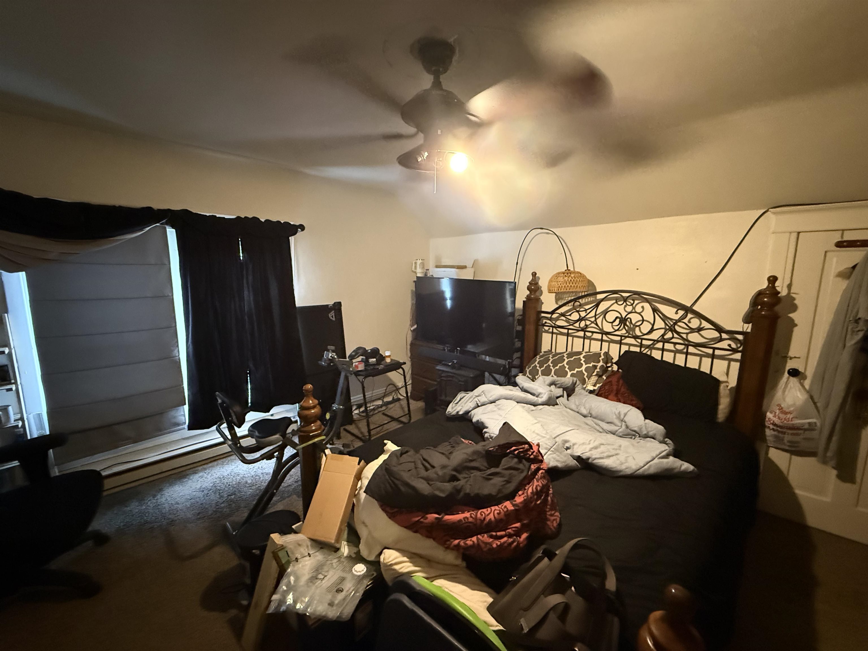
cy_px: 326
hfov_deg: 102.1
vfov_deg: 85.7
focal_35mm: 14
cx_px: 434
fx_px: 351
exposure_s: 1/40
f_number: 2.2
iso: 1250
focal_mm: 2.22
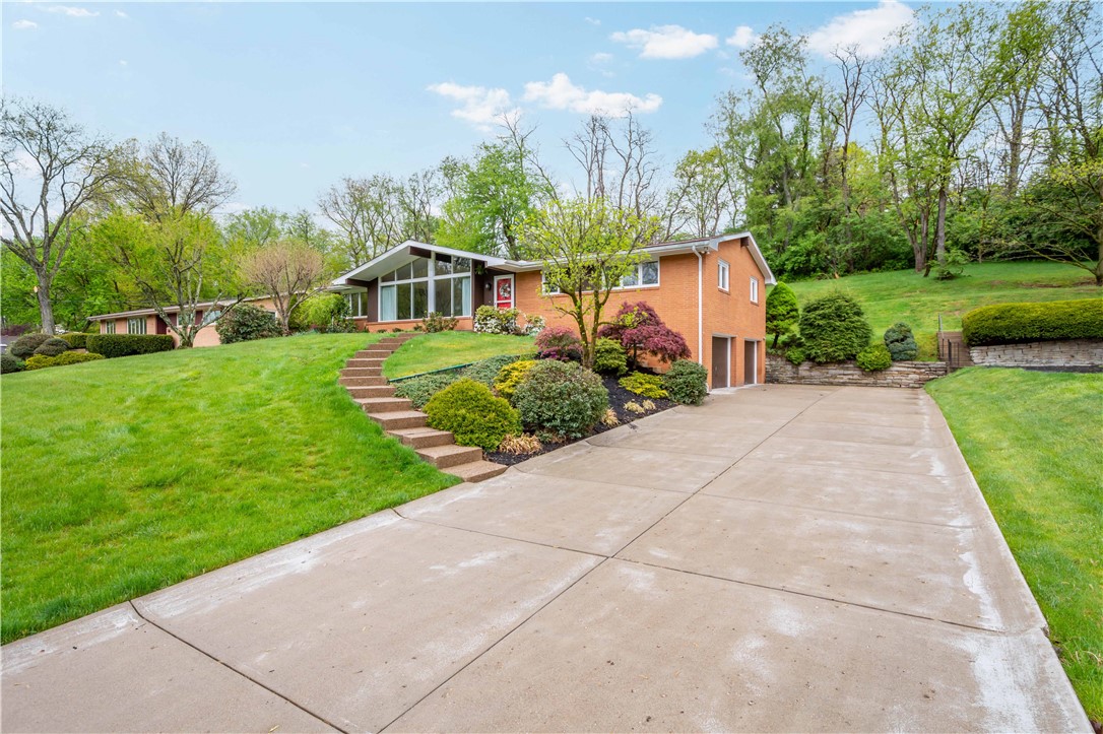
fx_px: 505
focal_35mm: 16
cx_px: 552
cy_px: 367
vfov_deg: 72.0
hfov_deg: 95.0
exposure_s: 1/320
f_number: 6.3
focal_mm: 11
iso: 100
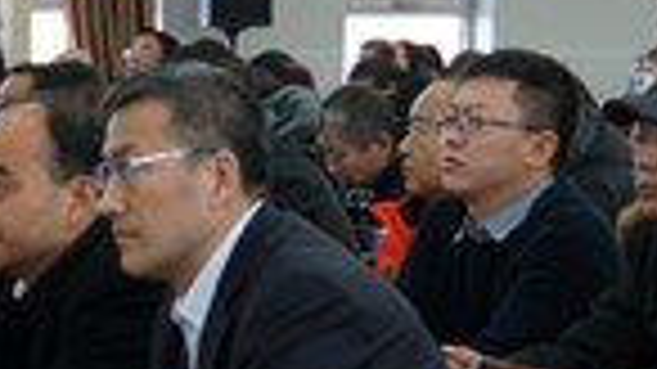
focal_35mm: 164
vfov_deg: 7.4
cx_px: -47
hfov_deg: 12.9
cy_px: 295
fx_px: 2848
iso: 400
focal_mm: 35
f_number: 4.5
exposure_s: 1/30
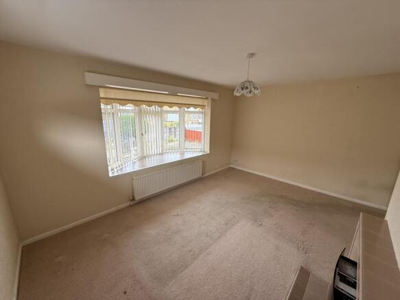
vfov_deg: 85.7
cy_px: 150
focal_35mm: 14
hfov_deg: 102.1
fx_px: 162
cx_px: 200
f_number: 2.2
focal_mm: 2.22
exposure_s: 1/99
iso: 64
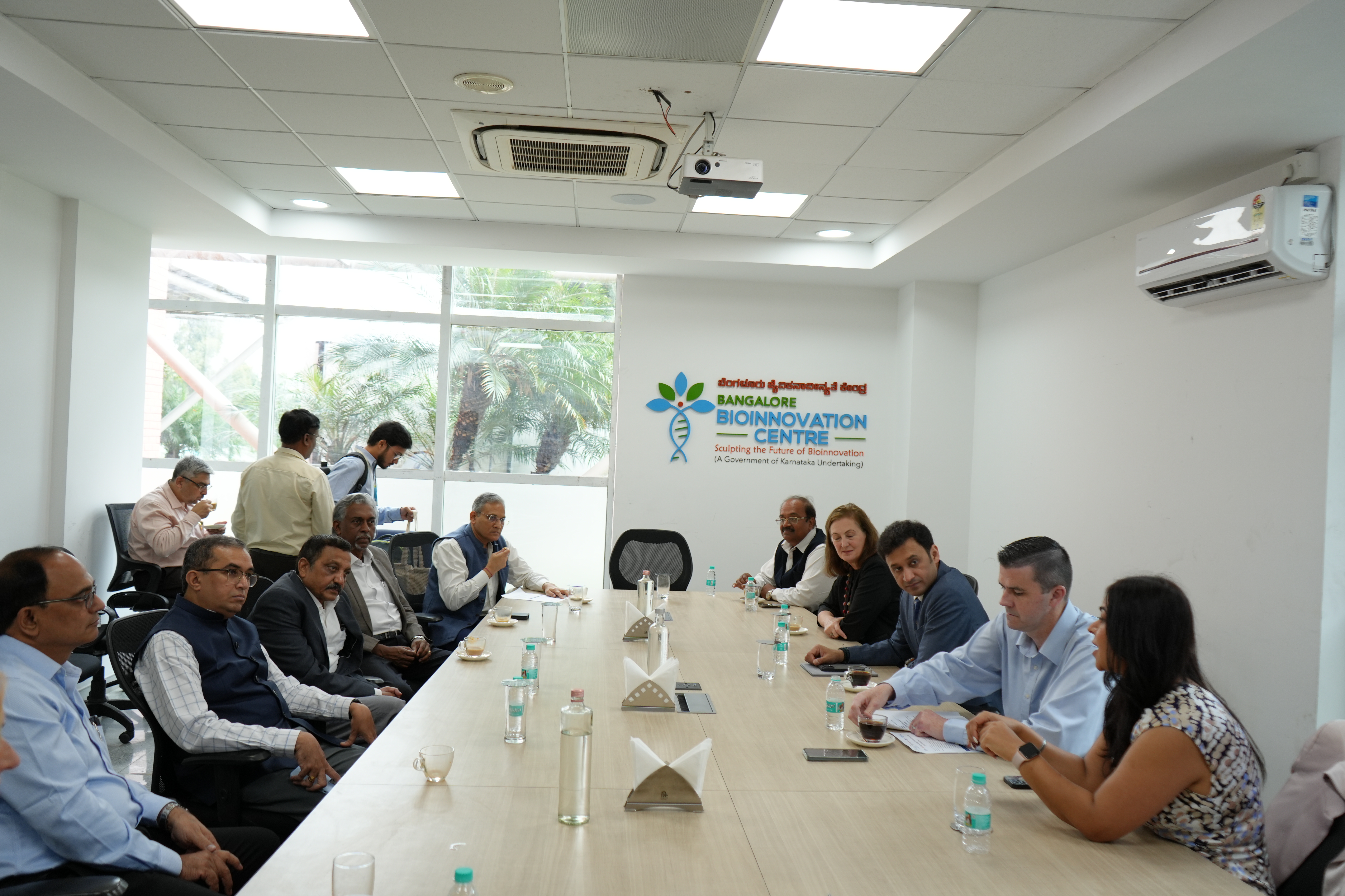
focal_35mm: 29
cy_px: 448
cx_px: 672
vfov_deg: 45.0
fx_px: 1083
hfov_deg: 63.7
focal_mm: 29
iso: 500
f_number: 4
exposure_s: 1/160
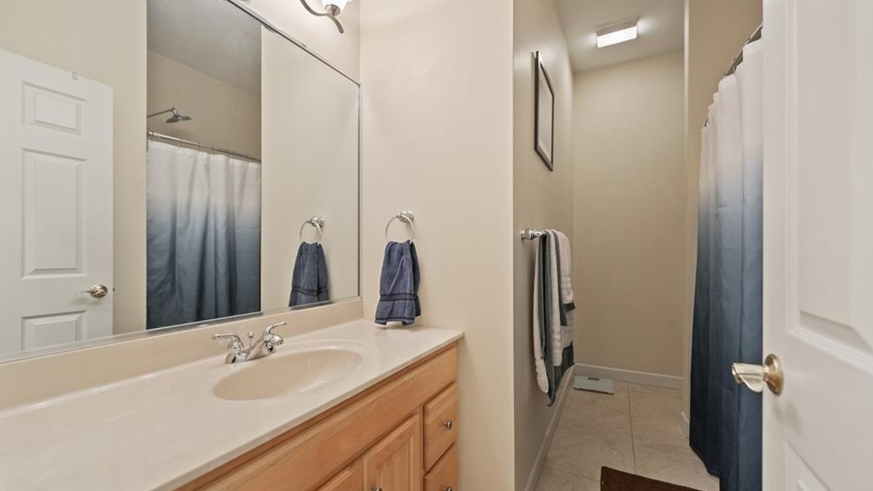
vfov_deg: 70.5
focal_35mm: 15
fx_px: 347
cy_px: 258
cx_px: 444
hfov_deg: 103.0
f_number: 2.8
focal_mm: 14
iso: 640
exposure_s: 1/30
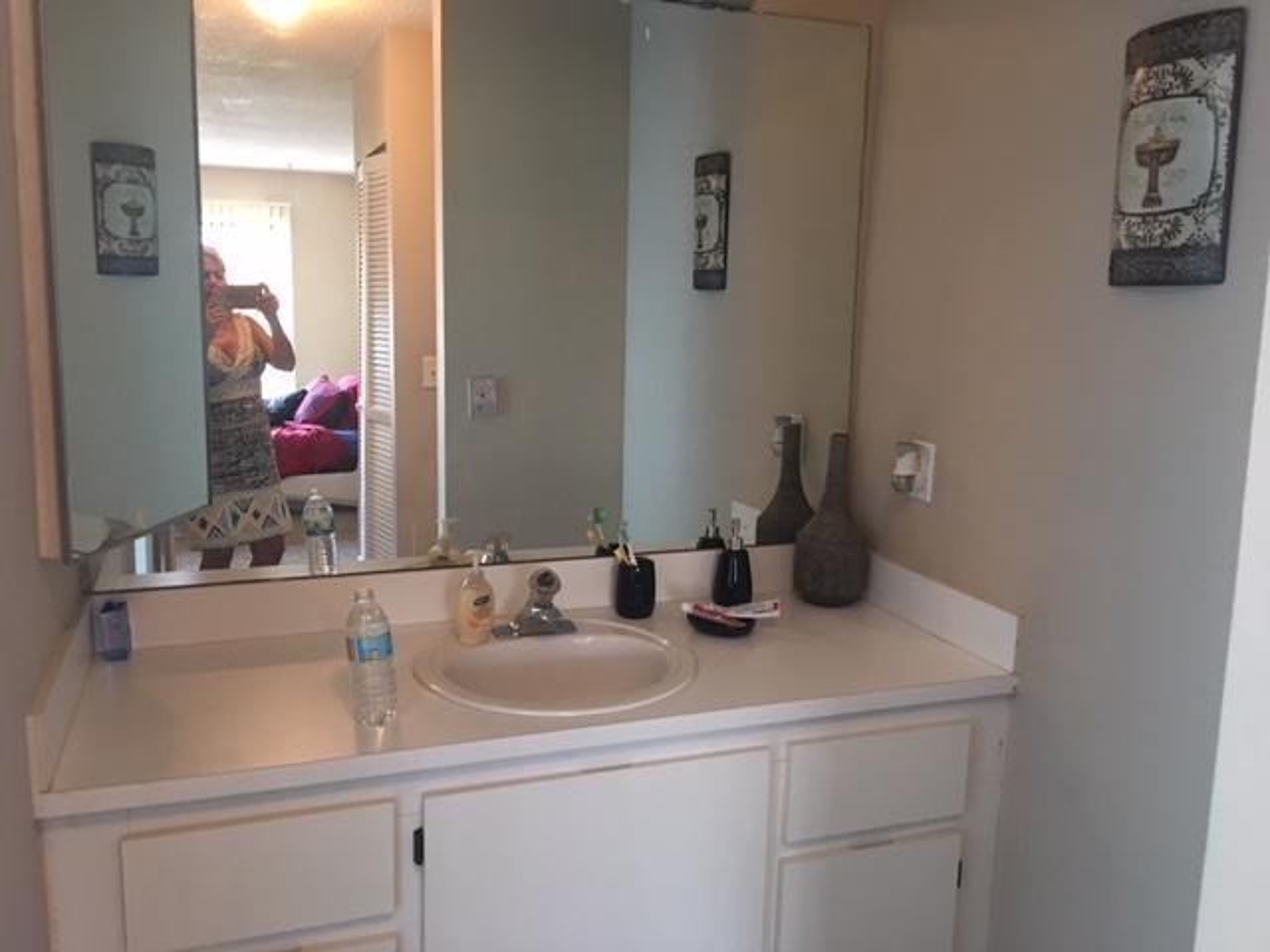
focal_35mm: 29
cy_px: 476
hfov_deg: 61.7
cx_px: 635
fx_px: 1064
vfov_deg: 48.2
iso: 100
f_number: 2.2
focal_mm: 4.15
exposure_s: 1/8
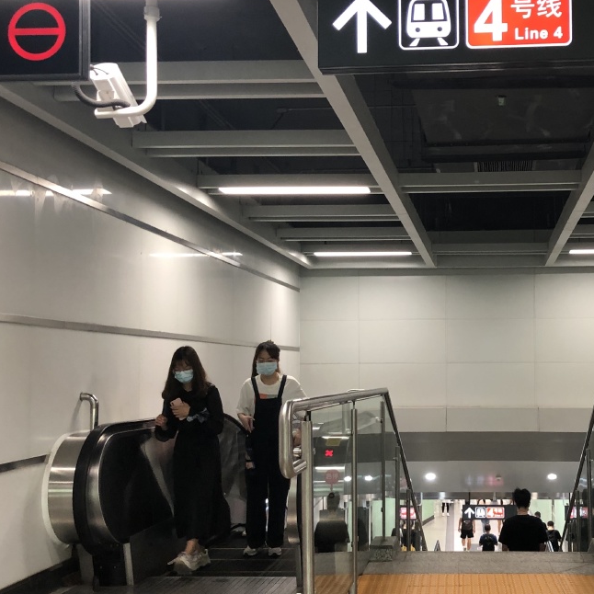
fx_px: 893
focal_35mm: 46
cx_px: 443
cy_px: 317
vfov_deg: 36.8
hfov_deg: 36.0
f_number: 1.8
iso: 40
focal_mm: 4
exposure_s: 1/15
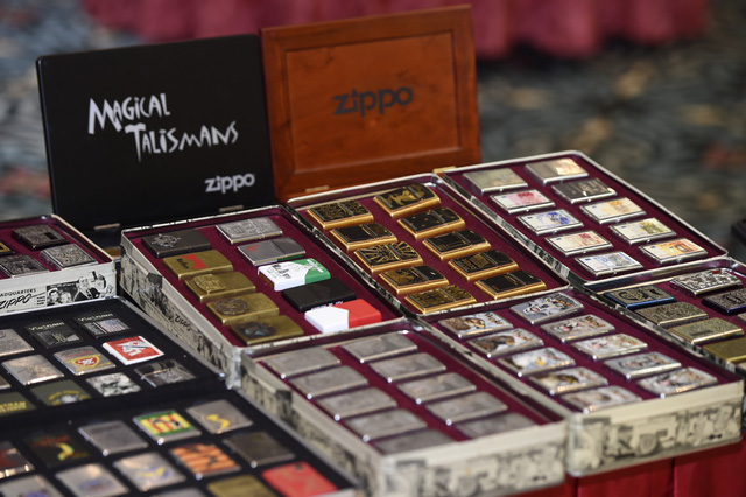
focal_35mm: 120
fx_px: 2485
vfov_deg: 11.4
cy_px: 248
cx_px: 373
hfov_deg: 17.1
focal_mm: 120
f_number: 4
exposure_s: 1/100
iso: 1250
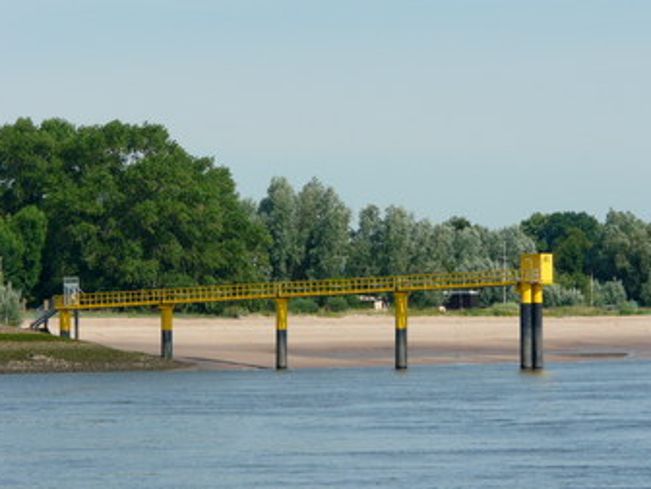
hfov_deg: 6.1
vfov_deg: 4.6
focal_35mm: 325
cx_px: 360
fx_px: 6112
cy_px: 281
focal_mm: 44.9
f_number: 5.6
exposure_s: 1/500
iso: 100
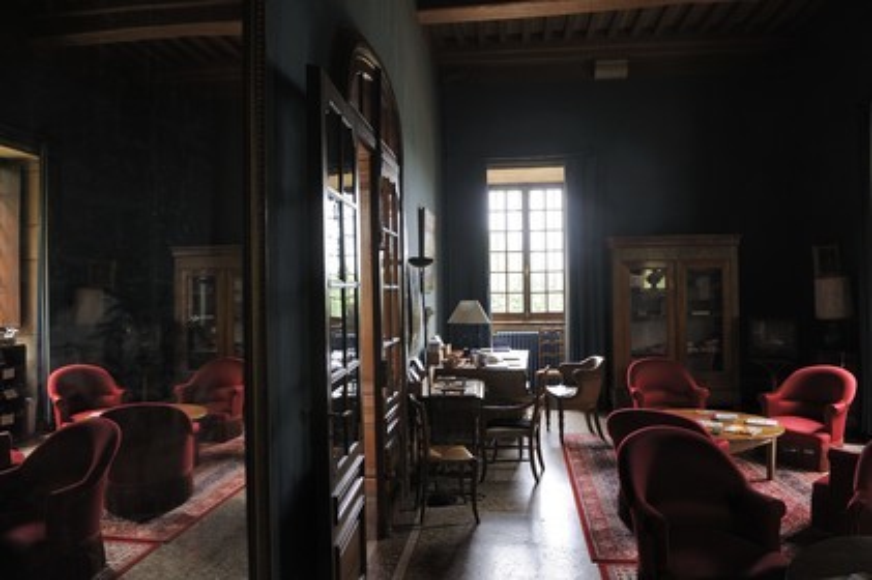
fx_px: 581
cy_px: 290
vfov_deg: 53.1
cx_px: 436
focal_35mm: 24
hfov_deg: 73.8
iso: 800
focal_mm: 24
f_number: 5.6
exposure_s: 1/40
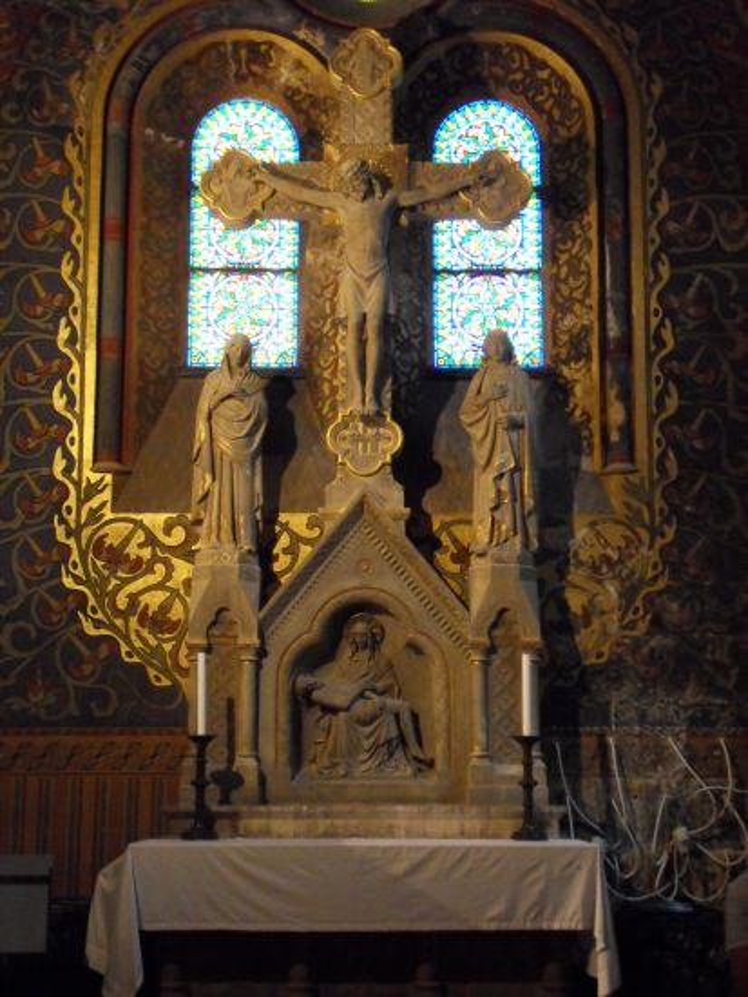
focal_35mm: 60
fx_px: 1727
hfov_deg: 24.4
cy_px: 498
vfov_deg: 32.2
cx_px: 374
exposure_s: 1/10
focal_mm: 10.5
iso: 800
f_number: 4.8
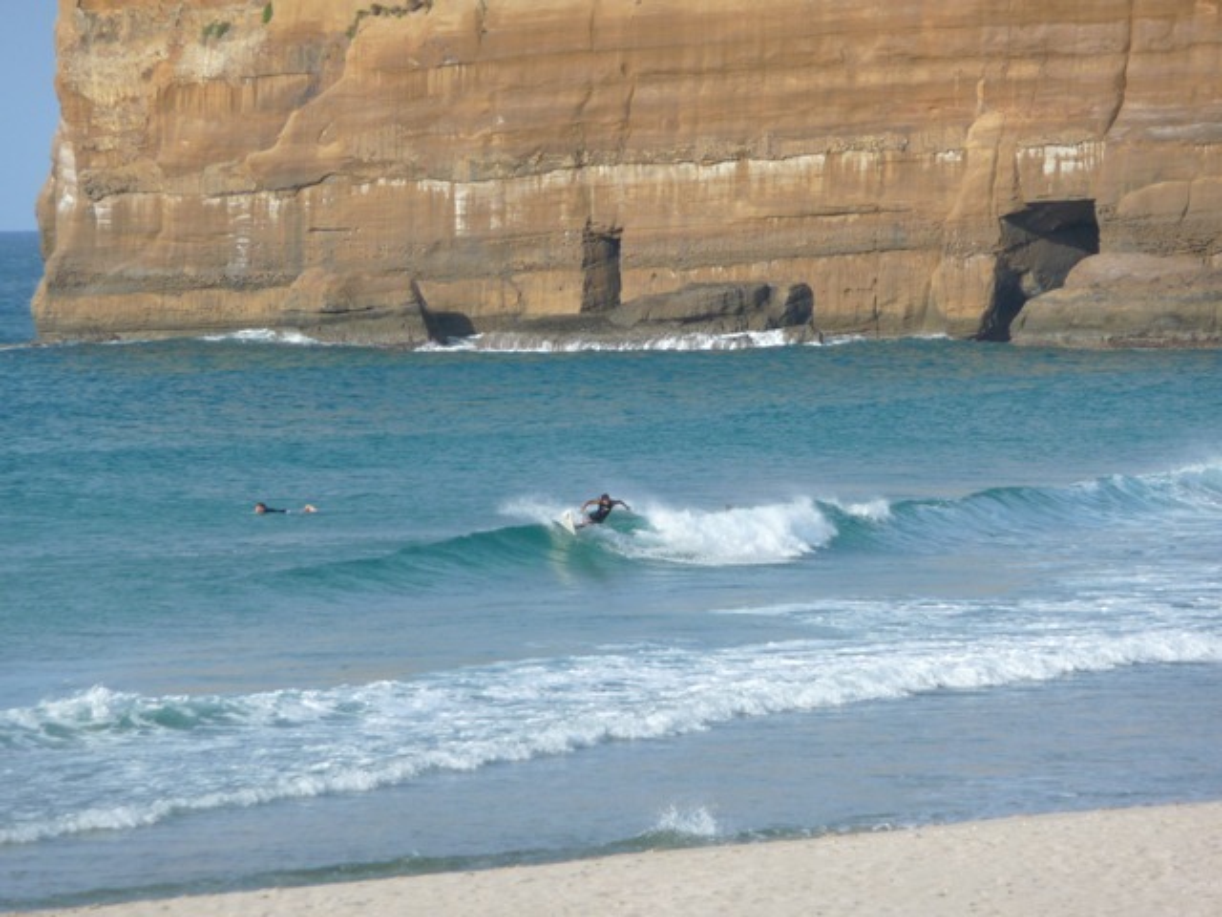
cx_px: 611
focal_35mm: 280
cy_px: 458
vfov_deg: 5.3
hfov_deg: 7.1
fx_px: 9884
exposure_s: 1/500
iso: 100
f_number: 4.9
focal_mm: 47
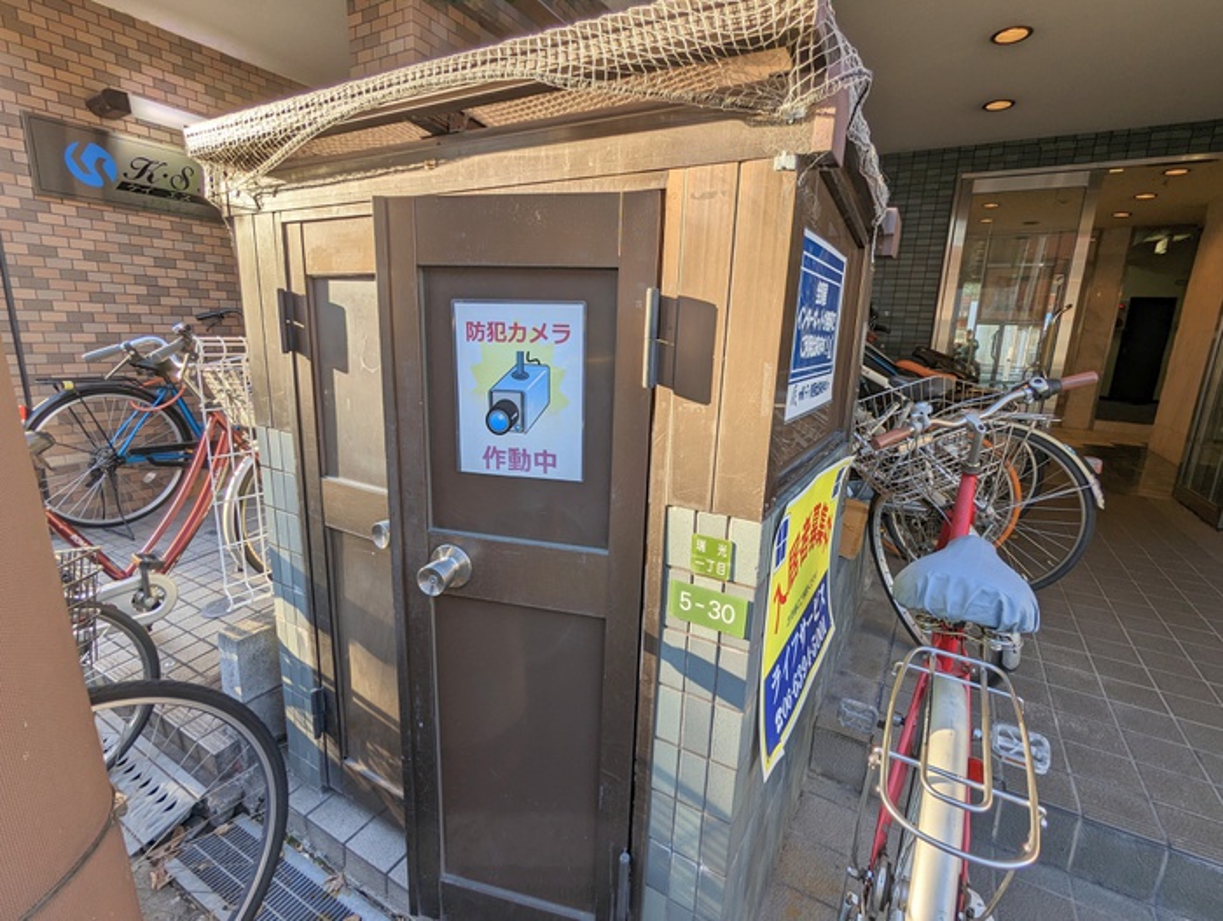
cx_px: 612
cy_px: 460
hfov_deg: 94.4
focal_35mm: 16
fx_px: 566
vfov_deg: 78.2
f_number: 2.2
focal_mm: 2.35
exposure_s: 1/277
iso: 45
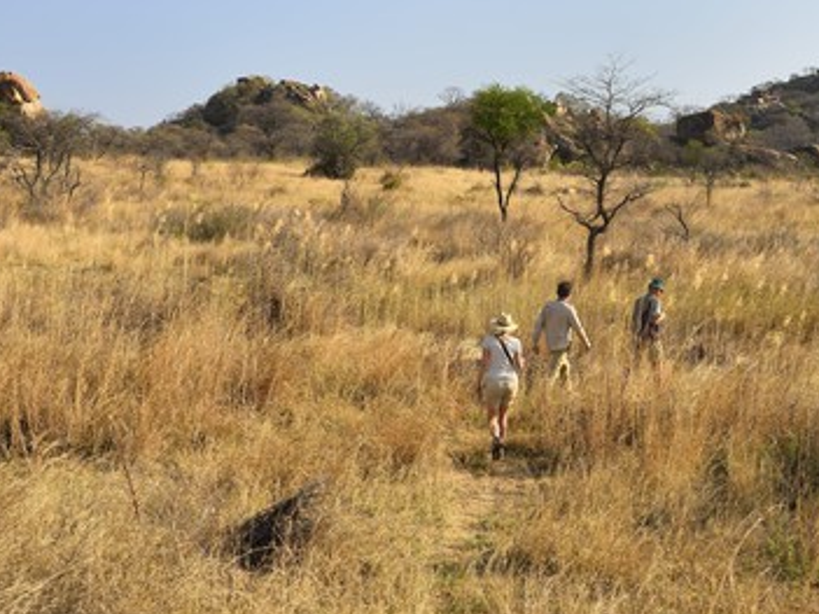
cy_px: 322
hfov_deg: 41.2
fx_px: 1088
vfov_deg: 31.5
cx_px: 383
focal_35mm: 46
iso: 200
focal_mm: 40
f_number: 7.1
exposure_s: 1/400
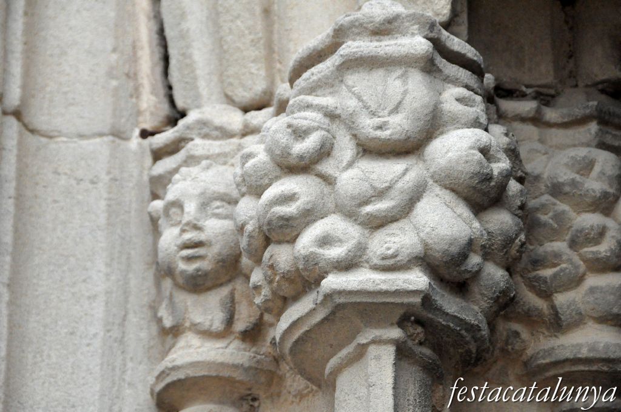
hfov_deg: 6.9
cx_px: 310
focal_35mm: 300
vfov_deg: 4.6
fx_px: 5168
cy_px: 206
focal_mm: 200
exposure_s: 1/1000
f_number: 8
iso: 3200
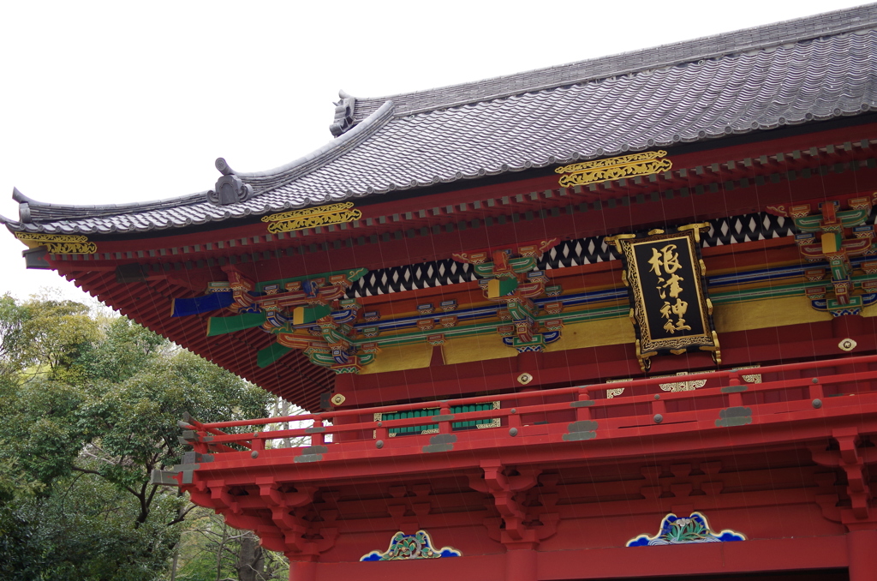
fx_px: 1264
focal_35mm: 52
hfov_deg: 38.3
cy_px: 290
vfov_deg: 25.9
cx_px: 438
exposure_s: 1/320
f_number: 2.8
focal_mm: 35
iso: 200
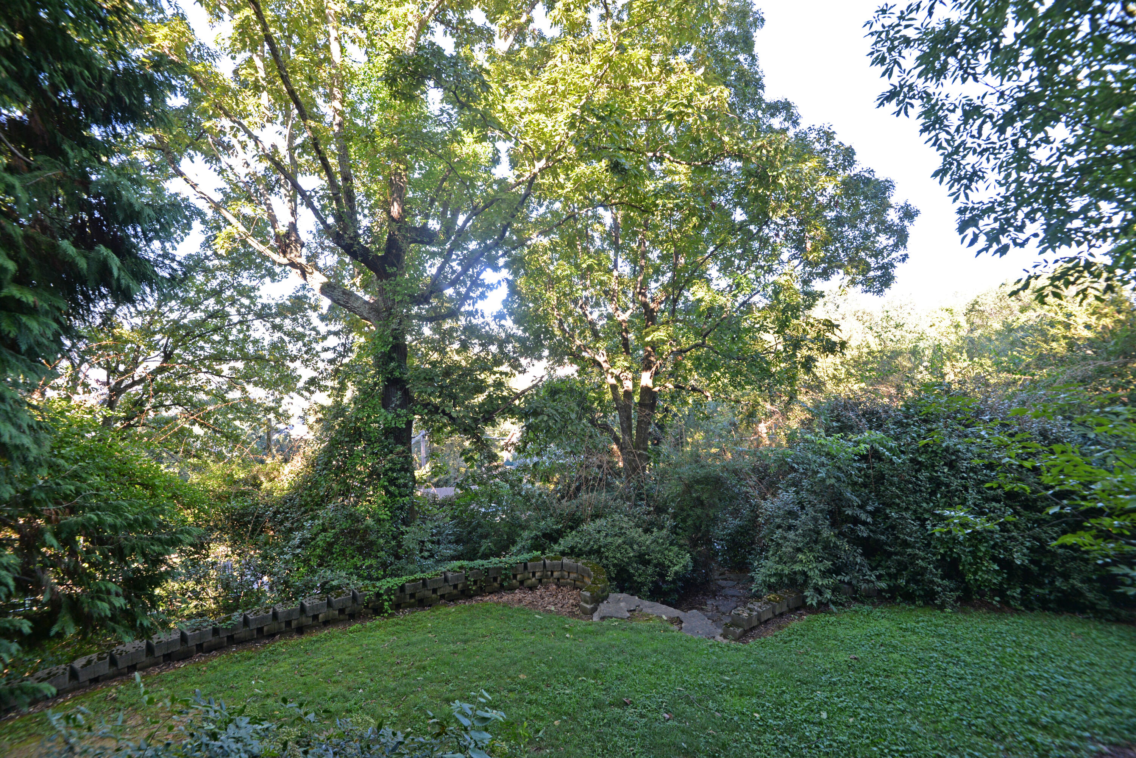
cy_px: 379
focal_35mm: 16
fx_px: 505
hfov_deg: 96.7
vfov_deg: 73.8
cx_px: 568
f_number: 5
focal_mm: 16
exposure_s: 1/100
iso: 400
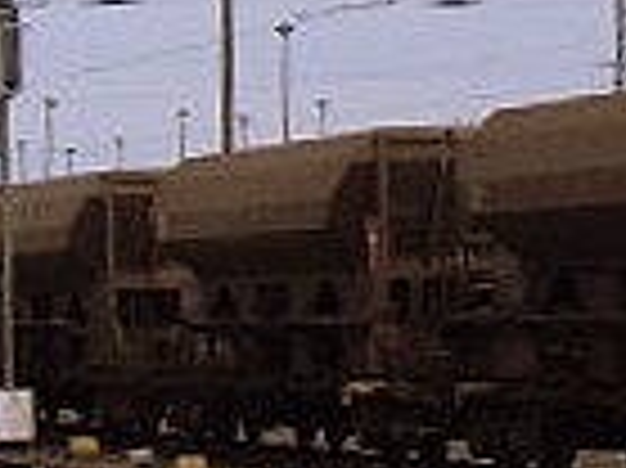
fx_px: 4535
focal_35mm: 251
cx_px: 1639
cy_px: 40
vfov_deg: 5.9
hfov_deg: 7.3
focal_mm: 6.3
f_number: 7
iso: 80
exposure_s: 1/250
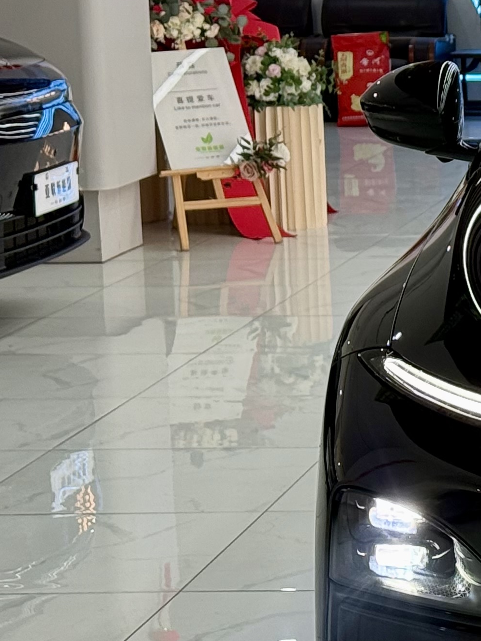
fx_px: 2706
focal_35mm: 146
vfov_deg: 13.5
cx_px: 926
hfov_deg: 9.6
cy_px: 273
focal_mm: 6.76
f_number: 1.78
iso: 200
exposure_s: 1/117
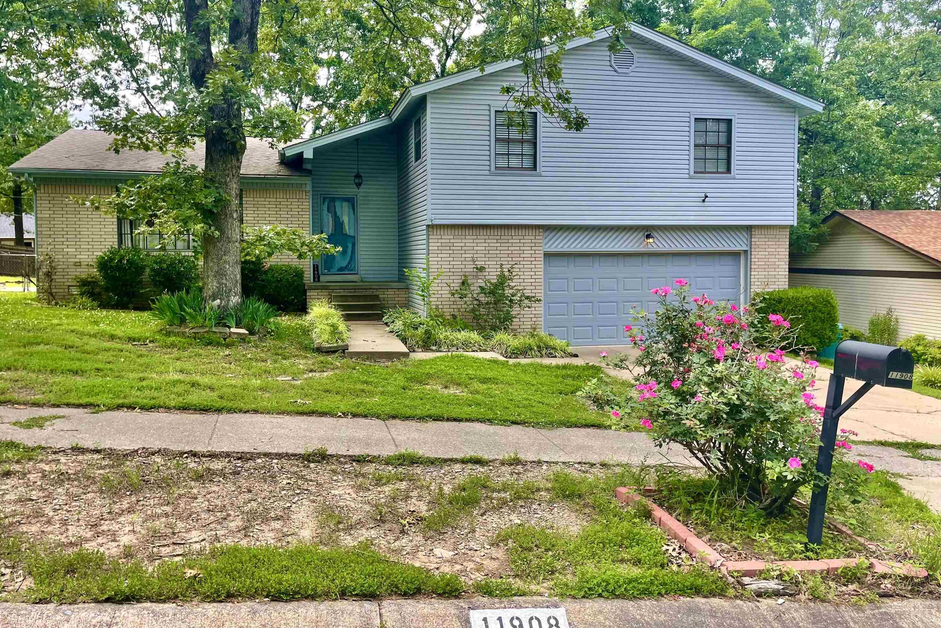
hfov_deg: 65.5
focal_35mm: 28
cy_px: 302
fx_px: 732
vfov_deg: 46.4
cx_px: 454
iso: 32
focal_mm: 4.2
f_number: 1.6
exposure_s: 1/584
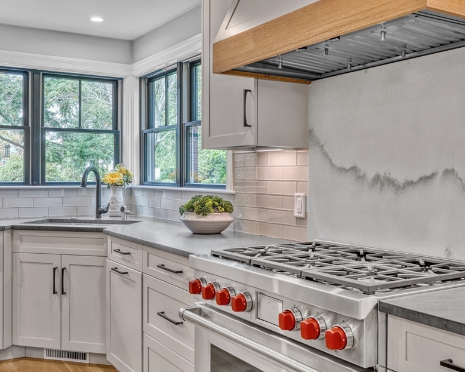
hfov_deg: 49.0
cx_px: 208
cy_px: 184
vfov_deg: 40.1
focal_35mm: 37
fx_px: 509
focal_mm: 20
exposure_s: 1/3
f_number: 9
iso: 400
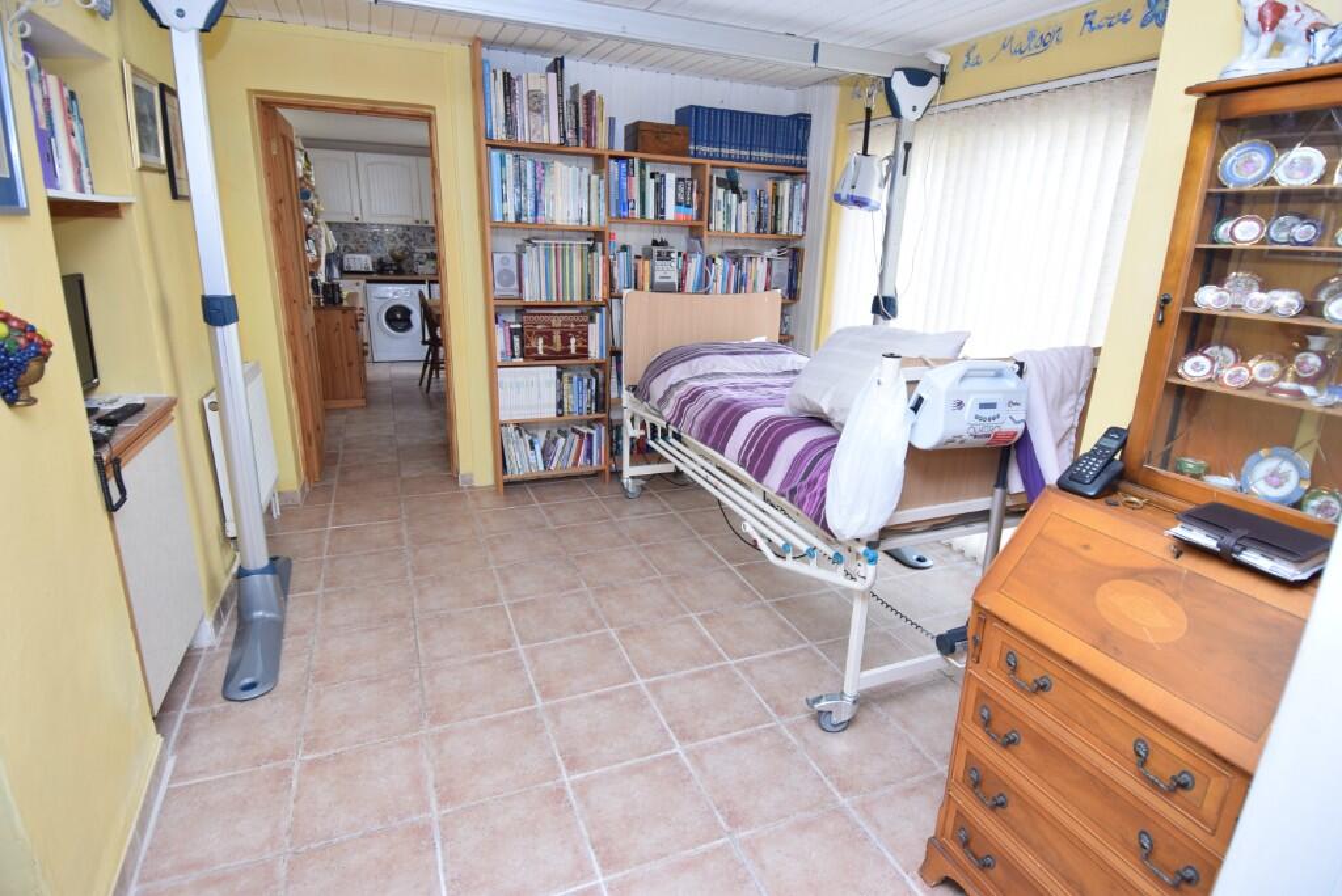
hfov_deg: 90.0
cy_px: 448
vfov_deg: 67.5
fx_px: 671
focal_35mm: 18
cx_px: 671
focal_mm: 12
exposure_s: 1/80
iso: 400
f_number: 4.5
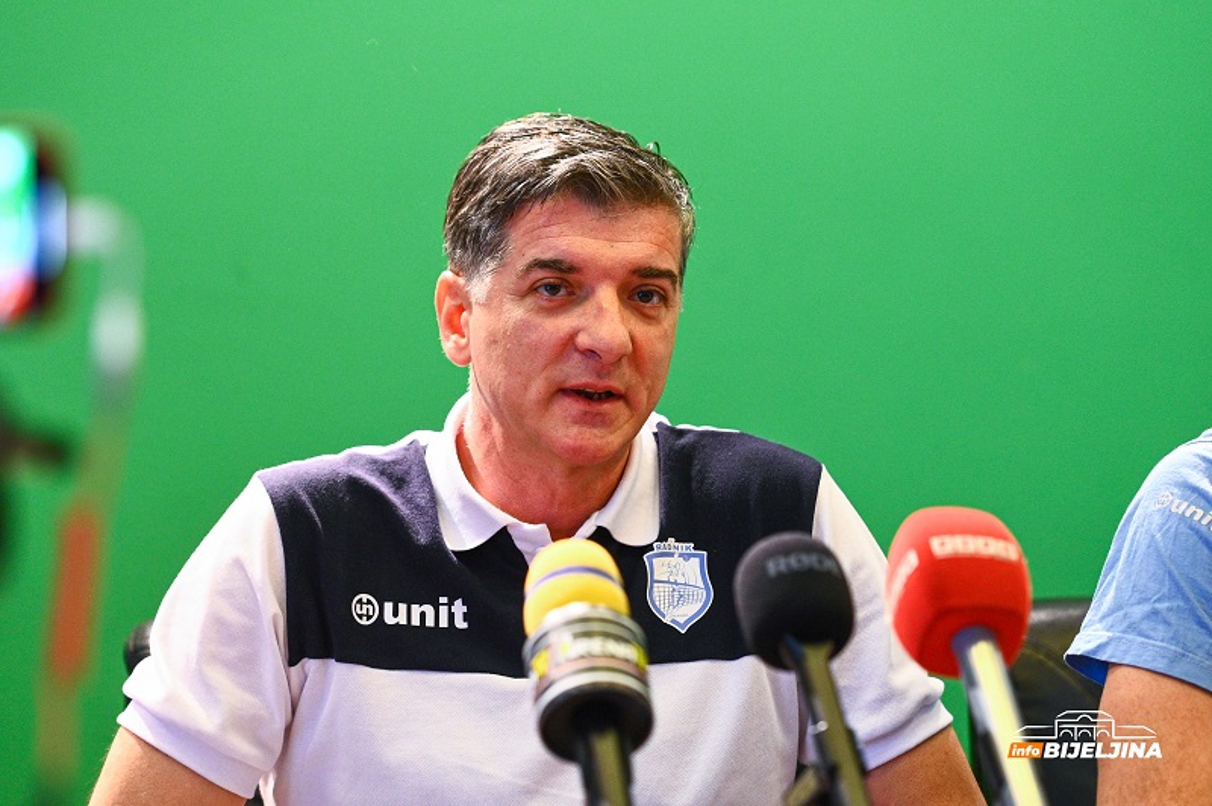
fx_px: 4541
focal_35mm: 135
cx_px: 606
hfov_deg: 15.2
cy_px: 403
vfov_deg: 10.1
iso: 2500
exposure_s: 1/125
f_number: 2.8
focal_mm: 135
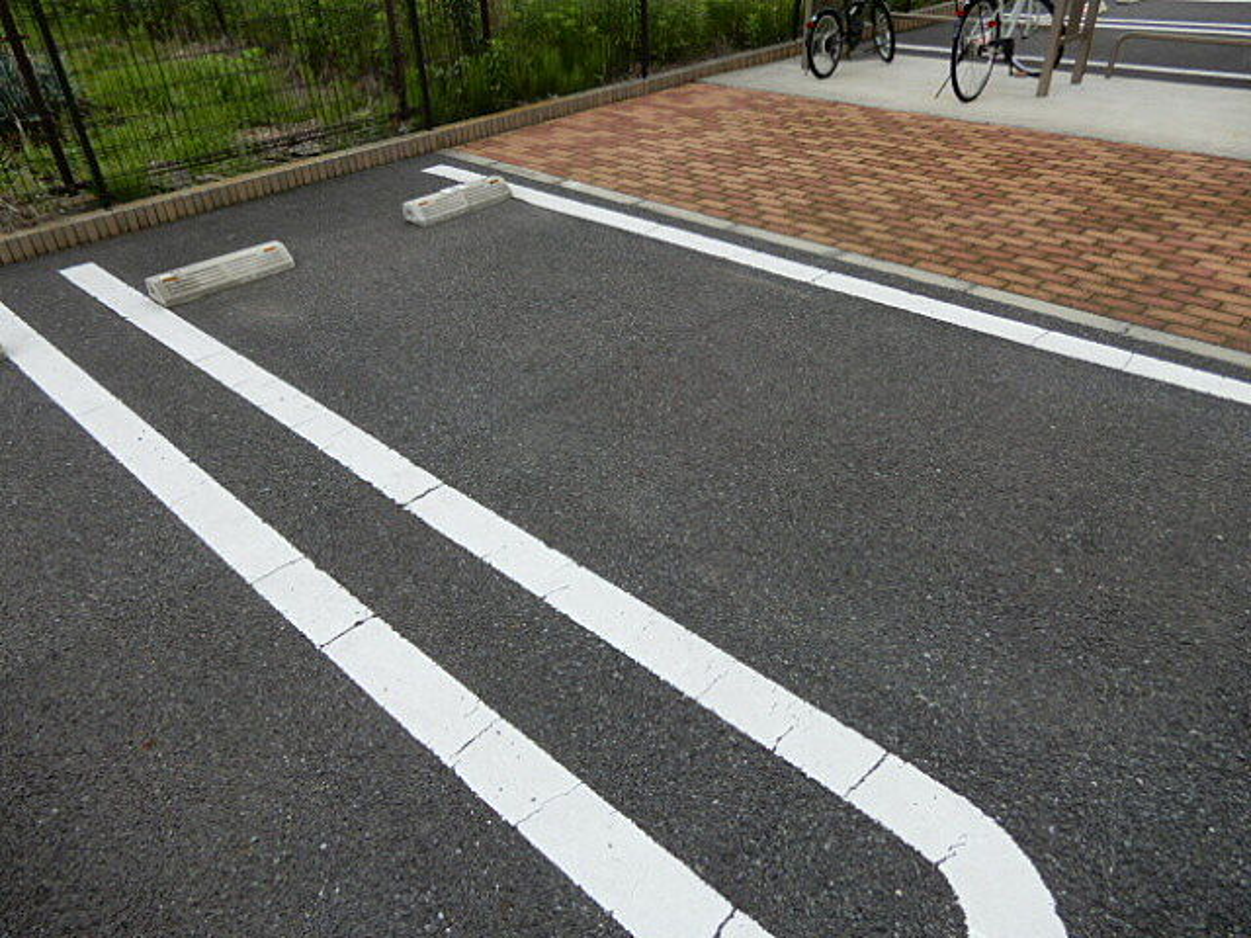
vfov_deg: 56.8
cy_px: 469
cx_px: 626
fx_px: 867
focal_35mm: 24
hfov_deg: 71.6
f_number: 3.4
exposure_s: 1/800
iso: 80
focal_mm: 4.3
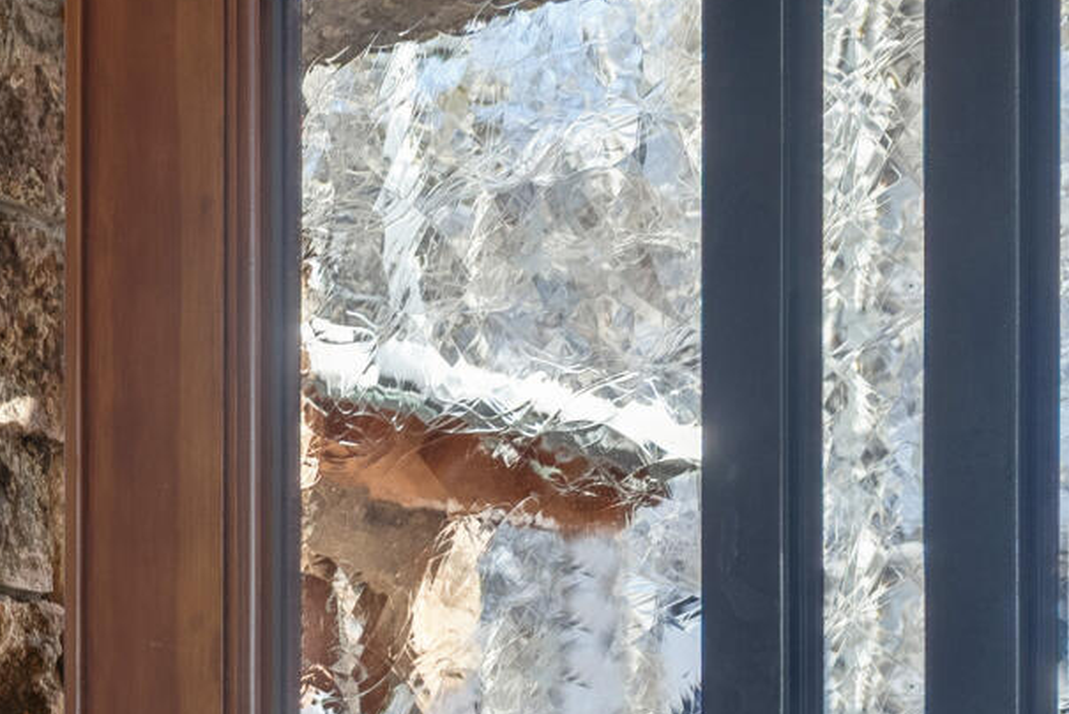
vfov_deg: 11.1
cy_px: 1092
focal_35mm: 119
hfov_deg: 15.4
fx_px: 3535
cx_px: -686
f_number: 7.1
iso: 400
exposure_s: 1/4
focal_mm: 24
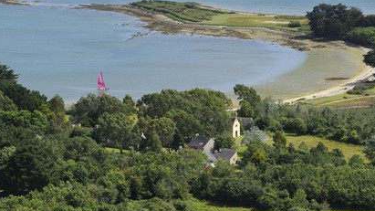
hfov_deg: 16.0
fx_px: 1332
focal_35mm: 134
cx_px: 187
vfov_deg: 9.0
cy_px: 108
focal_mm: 125
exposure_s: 1/1250
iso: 400
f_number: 5.6
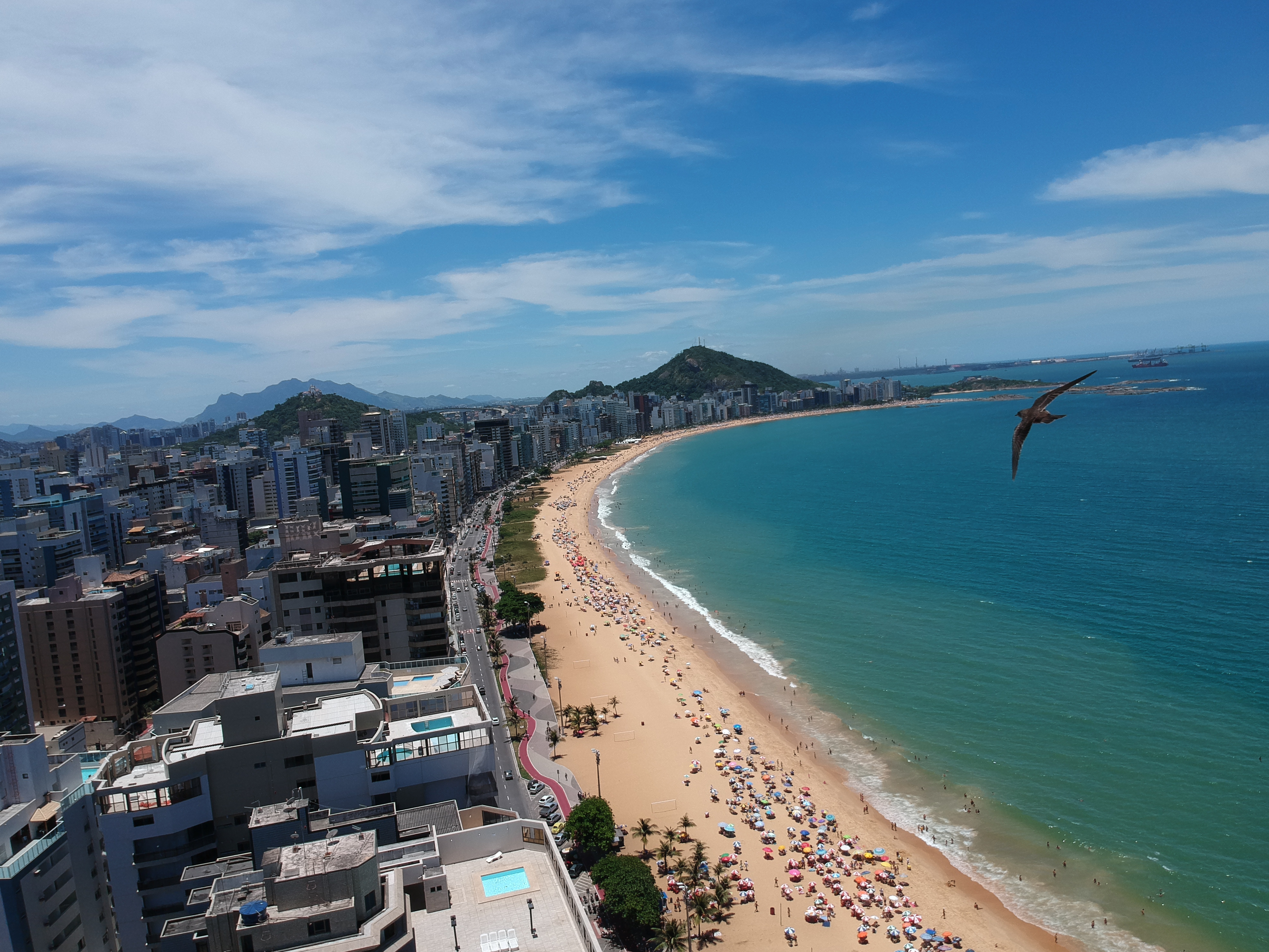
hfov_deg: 69.4
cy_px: 476
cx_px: 634
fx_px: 916
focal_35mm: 25
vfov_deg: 54.9
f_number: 2.6
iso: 100
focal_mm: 4.49
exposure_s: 1/2000
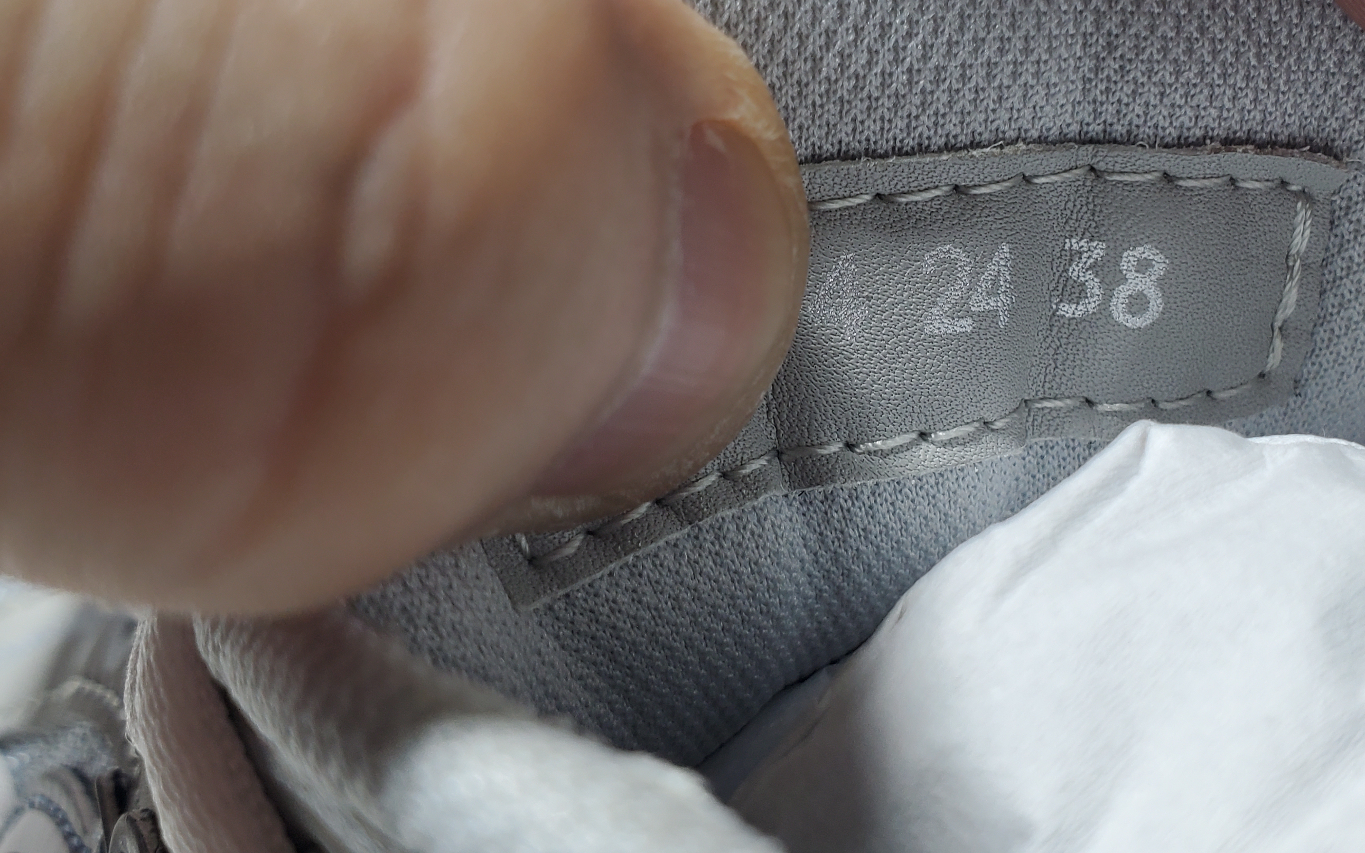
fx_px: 1600
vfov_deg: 29.7
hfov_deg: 45.4
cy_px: 296
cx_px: 933
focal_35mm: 43
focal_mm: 4.3
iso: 50
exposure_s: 1/119
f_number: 2.4
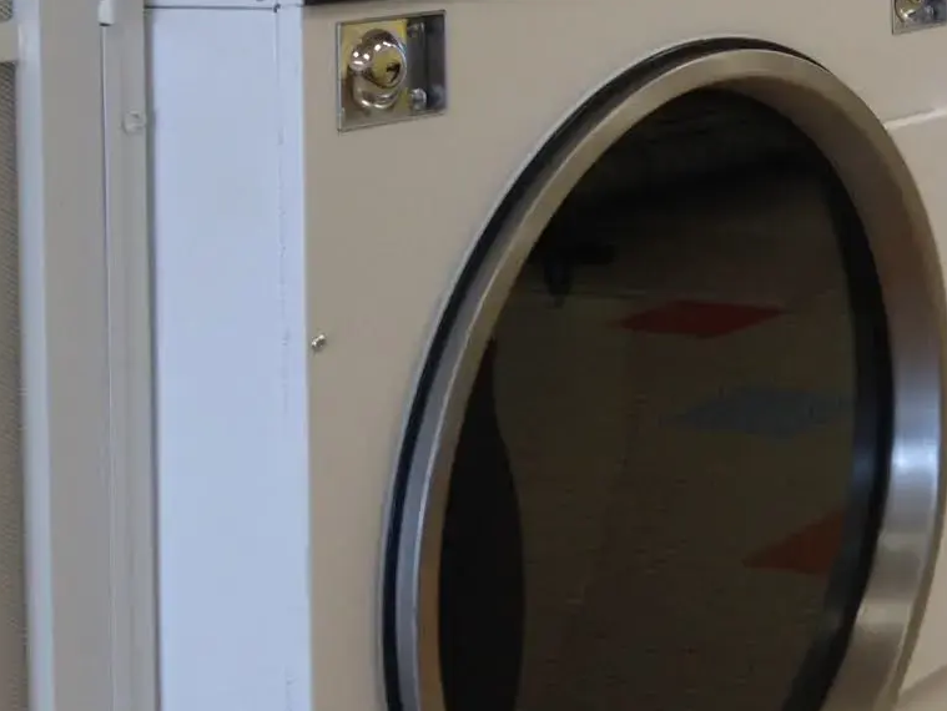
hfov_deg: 20.6
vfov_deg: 15.9
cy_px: -182
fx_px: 2436
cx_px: 1135
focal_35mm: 89
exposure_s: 1/40
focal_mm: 4.12
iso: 50
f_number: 2.4
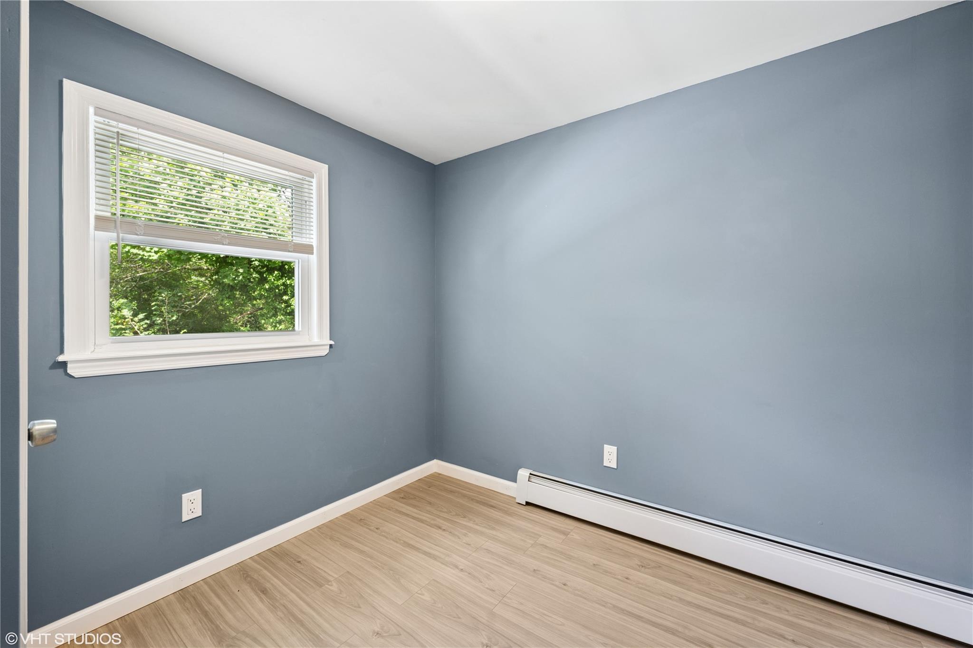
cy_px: 324
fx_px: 378
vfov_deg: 81.2
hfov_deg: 104.3
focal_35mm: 14
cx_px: 486
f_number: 8
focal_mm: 14
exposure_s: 1/60
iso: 320
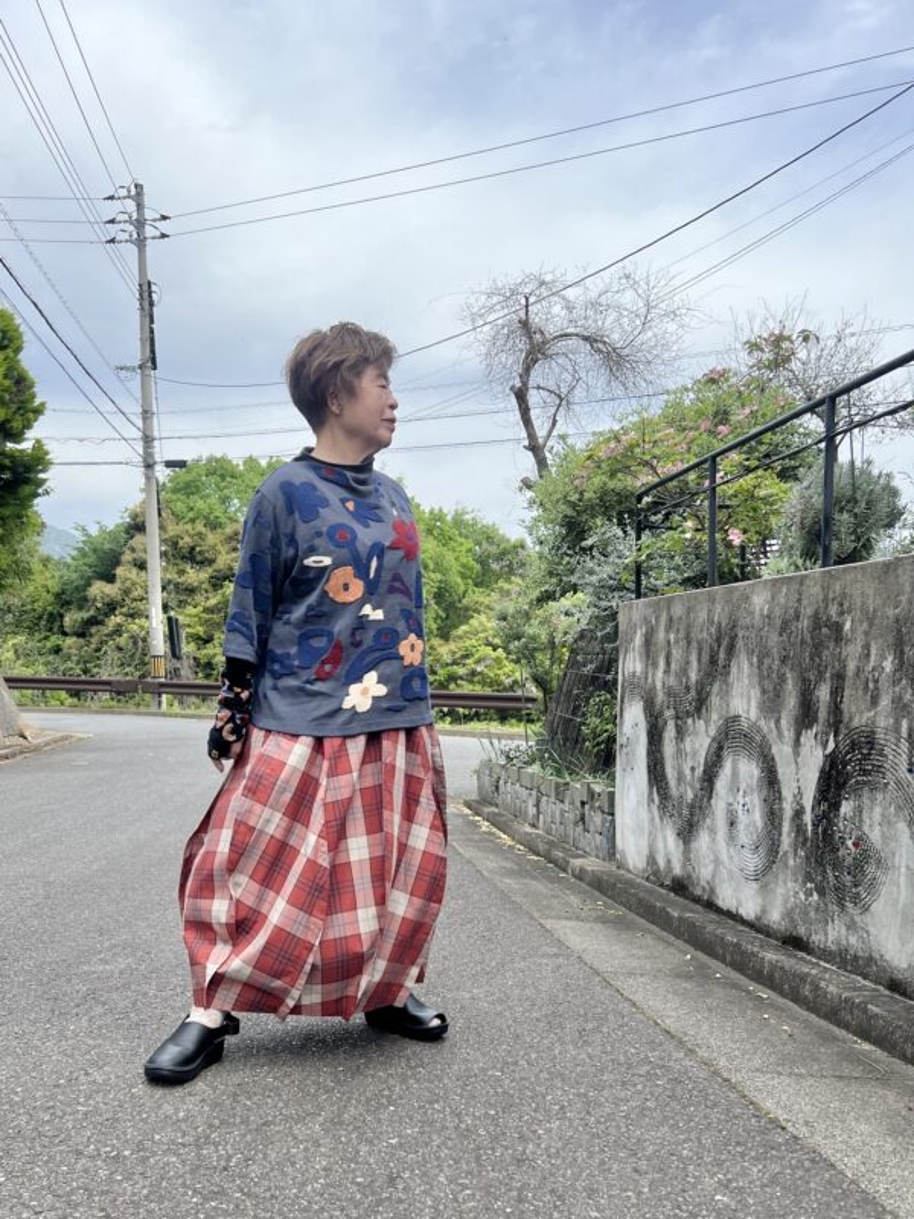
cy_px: 610
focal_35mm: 26
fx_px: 915
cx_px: 457
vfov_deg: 67.3
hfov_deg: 53.1
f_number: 1.5
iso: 50
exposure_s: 1/3356
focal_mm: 5.7
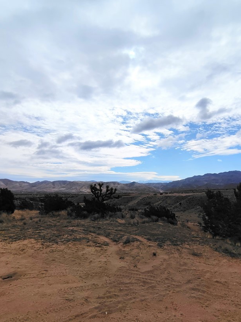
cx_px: 128
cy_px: 180
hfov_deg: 65.9
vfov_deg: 81.4
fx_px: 186
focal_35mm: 20
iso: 100
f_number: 2.2
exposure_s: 1/4243
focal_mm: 2.13
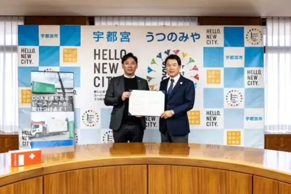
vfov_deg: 36.9
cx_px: 146
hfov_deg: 53.1
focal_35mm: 36
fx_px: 291
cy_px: 97
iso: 500
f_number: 4
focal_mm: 24
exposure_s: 1/200
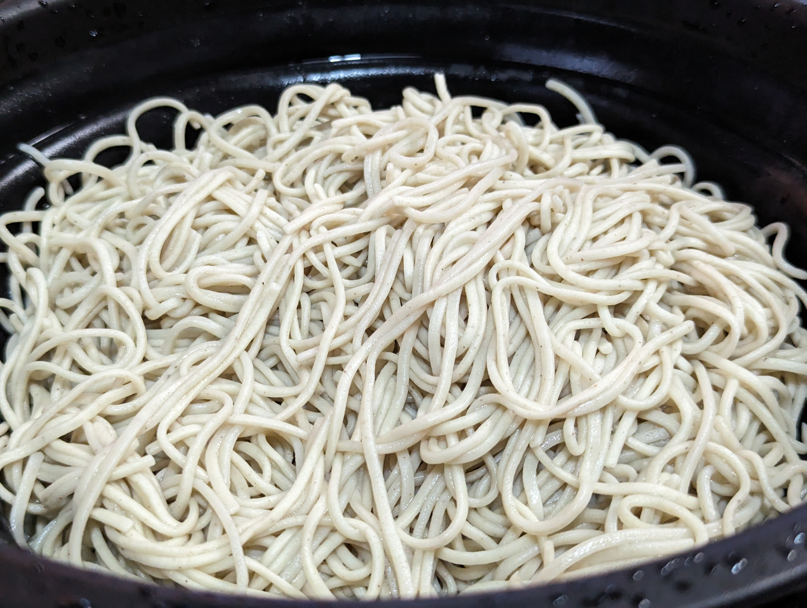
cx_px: 404
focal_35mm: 48
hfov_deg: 39.6
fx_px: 1121
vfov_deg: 30.3
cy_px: 304
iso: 754
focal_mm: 6.81
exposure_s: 1/51.2
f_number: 1.85
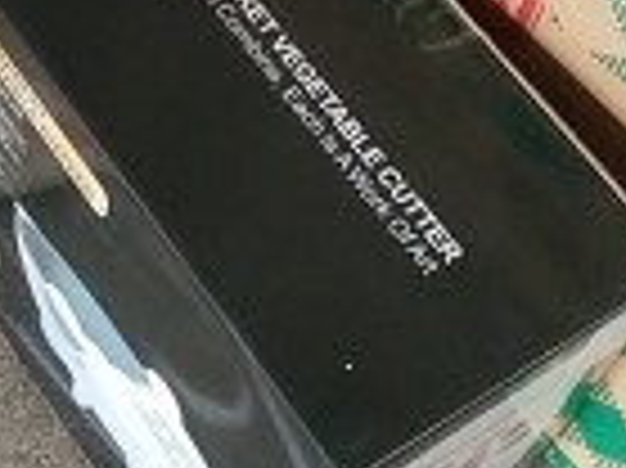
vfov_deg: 9.7
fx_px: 2656
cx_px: -243
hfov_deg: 12.9
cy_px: -315
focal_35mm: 147
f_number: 2
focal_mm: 4.5
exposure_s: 1/25
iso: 444
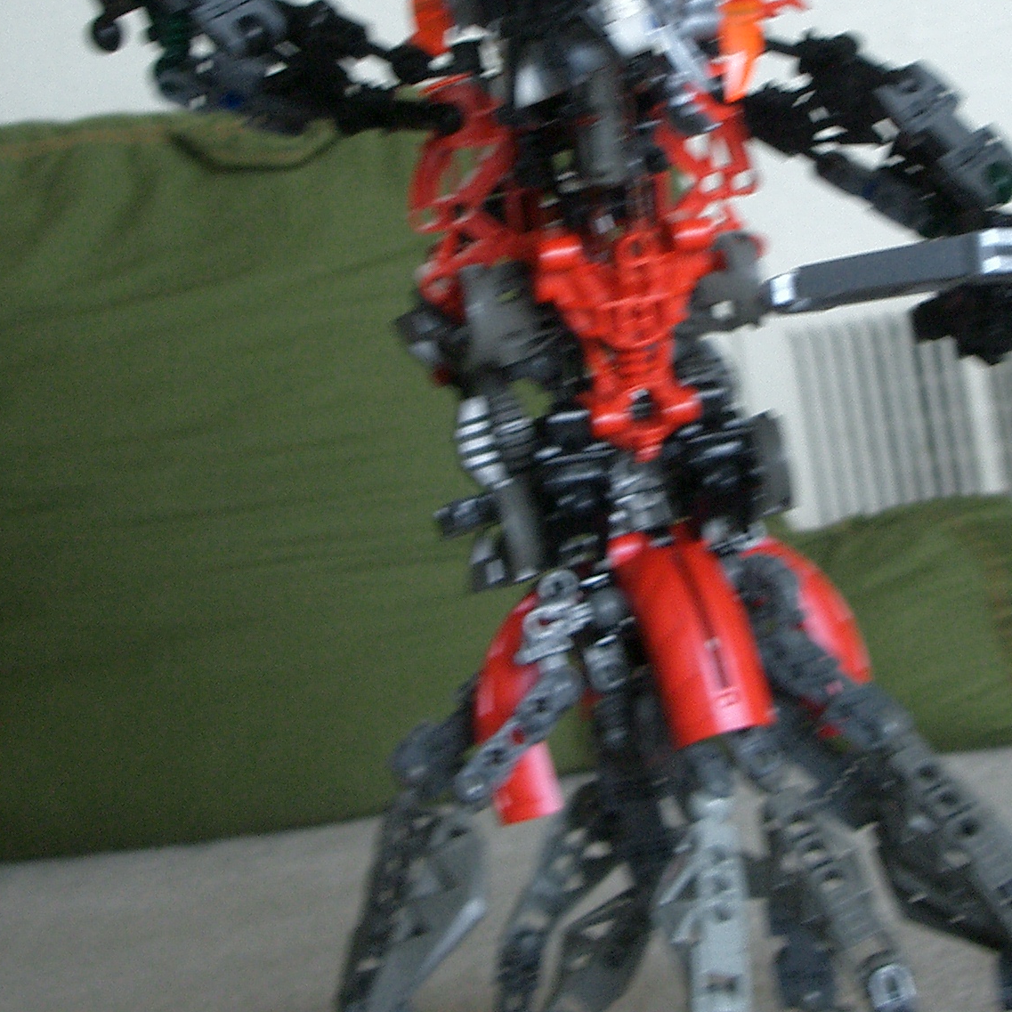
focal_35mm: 78
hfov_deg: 22.2
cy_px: 372
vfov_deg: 22.1
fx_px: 2580
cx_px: 588
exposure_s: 1/80
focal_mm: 8.2
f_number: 3.1
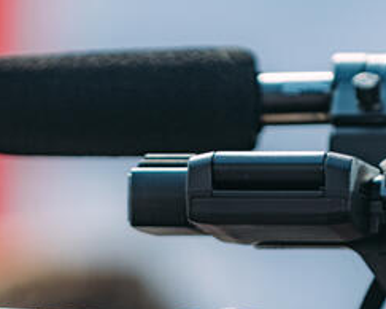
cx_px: 124
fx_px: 7066
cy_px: 356
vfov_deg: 2.5
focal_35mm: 619
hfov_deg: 3.1
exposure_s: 1/320
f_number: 2.8
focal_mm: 200
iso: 400
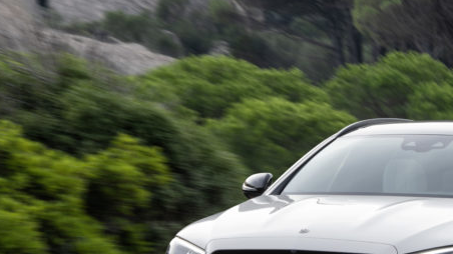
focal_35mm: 332
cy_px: 100
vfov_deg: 3.7
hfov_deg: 6.5
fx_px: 3987
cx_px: 477
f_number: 16
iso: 100
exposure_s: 1/20
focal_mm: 140
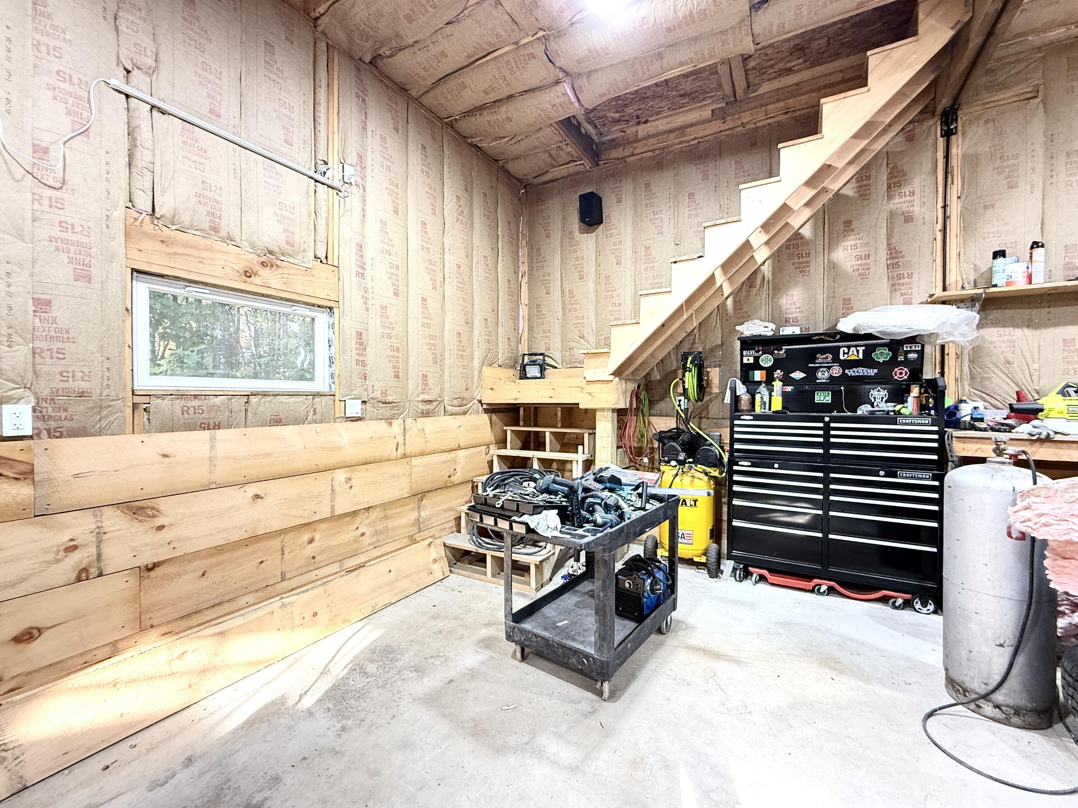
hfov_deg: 102.1
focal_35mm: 14
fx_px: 436
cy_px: 404
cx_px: 539
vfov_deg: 85.7
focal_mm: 2.22
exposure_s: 1/93
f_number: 2.2
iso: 320
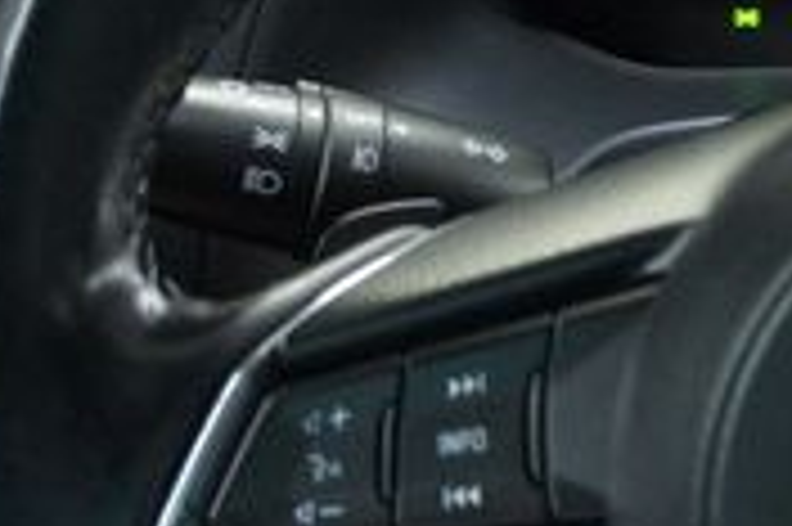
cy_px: 144
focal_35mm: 98
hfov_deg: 19.3
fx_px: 2154
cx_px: 1012
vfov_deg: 13.9
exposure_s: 1/30
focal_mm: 18
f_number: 3.5
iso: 1600
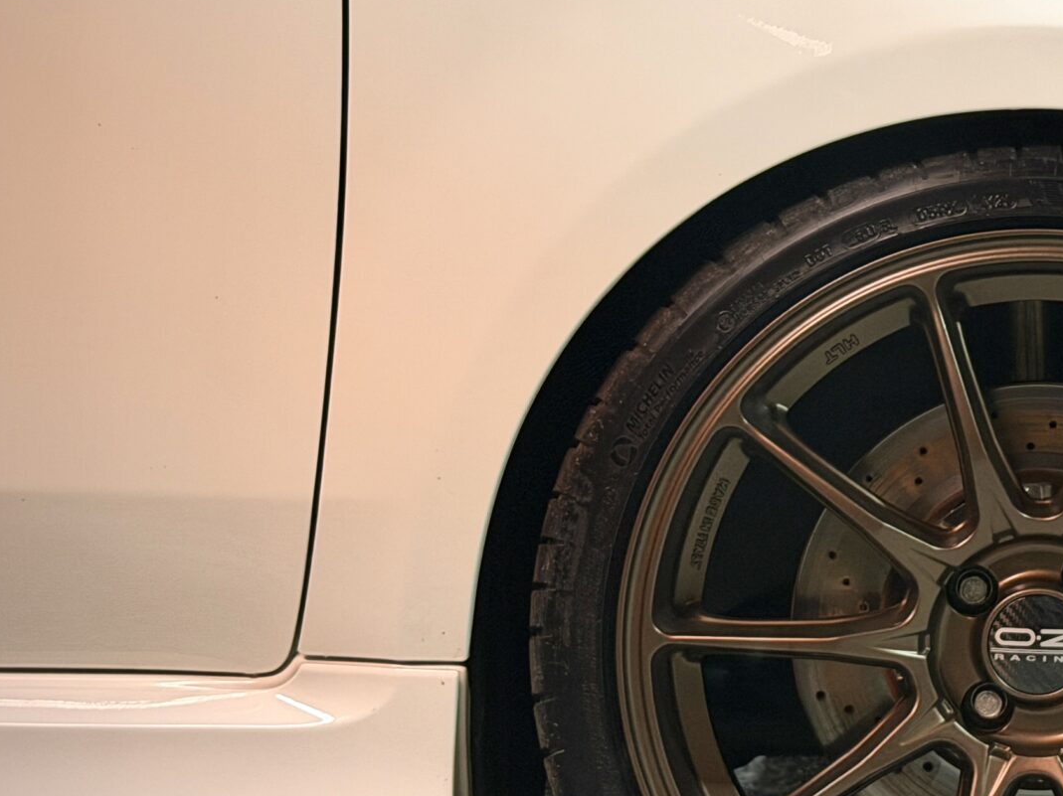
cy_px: 343
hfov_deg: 16.7
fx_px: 3530
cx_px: 1137
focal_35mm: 115
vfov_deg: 12.9
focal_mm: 6.76
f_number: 1.78
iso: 160
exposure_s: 1/50
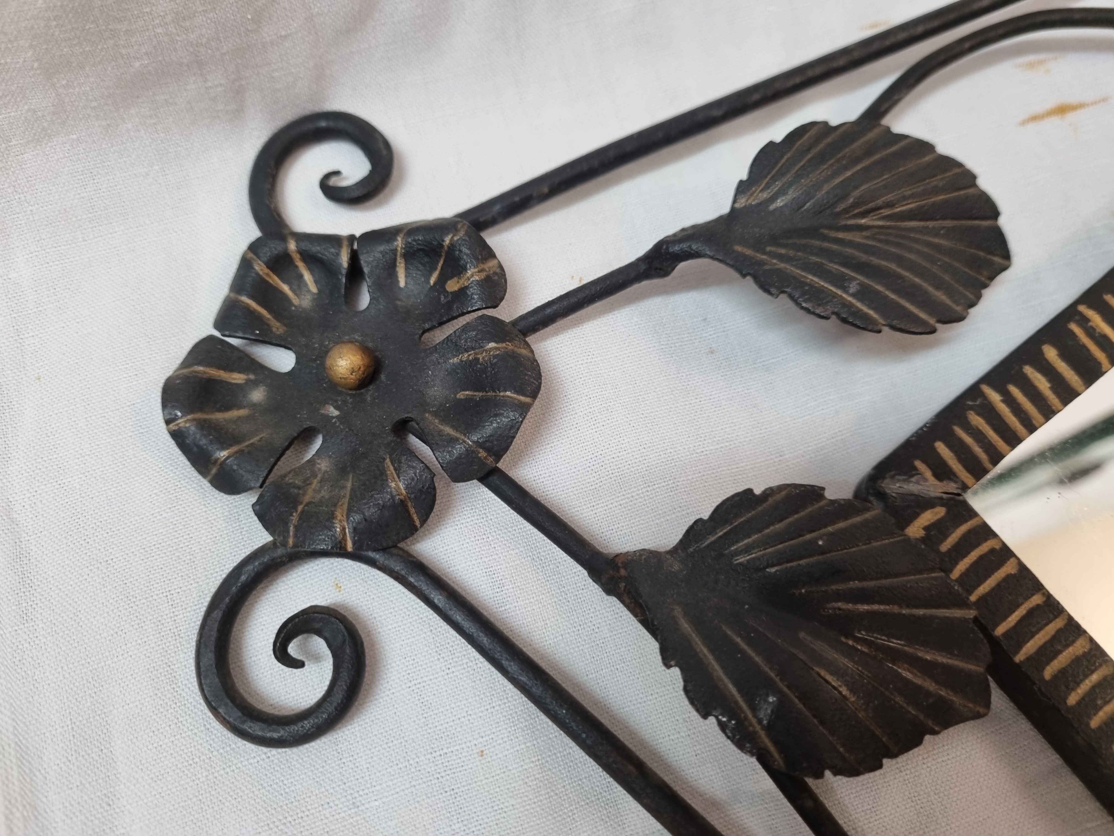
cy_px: 418
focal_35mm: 26
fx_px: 837
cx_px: 557
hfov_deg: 67.3
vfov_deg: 53.1
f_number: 1.8
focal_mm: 5.4
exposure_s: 1/50
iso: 200
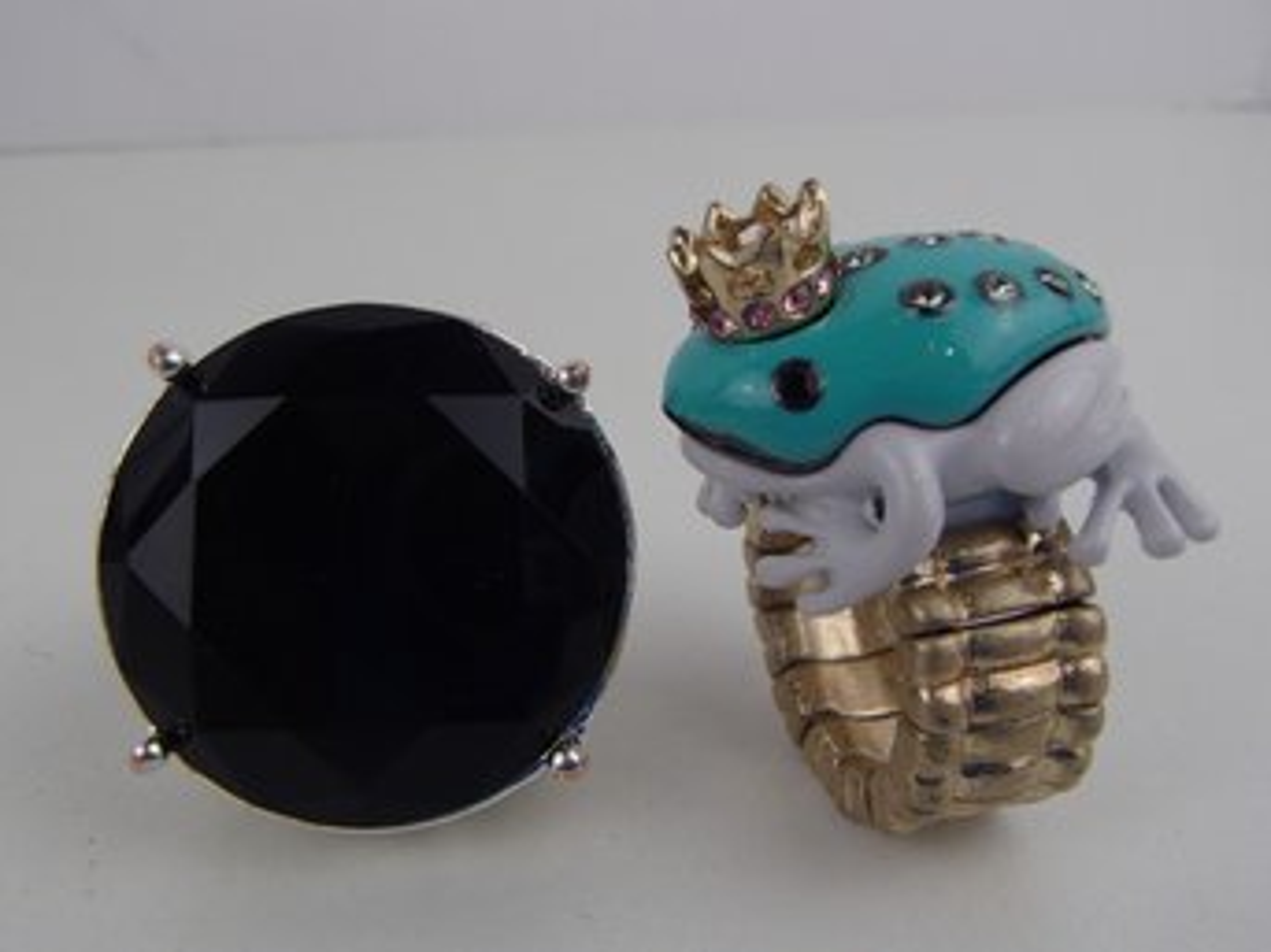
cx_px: 636
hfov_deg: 50.2
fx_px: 1358
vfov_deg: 38.6
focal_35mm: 37
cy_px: 476
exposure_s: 1/160
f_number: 4.7
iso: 160
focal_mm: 6.64
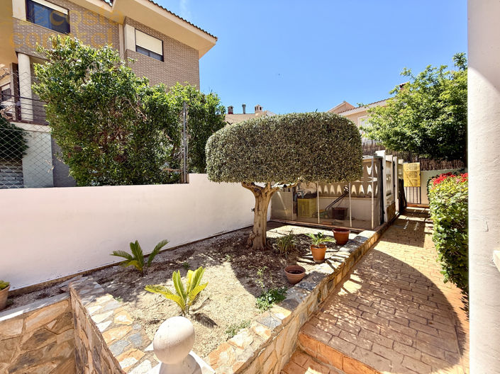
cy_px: 187
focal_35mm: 14
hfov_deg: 102.1
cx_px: 250
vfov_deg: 85.6
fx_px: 202
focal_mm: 2.22
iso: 64
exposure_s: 1/888
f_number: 2.2
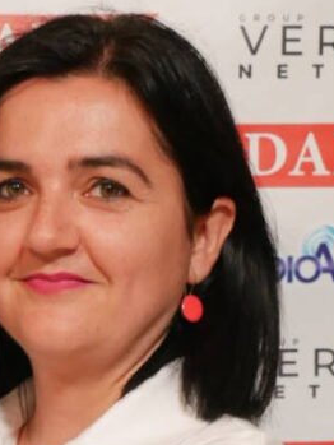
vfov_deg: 13.8
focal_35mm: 136
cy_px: 636
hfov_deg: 10.8
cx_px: 34
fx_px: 1749
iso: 800
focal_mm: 22
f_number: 4.2
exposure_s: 1/60
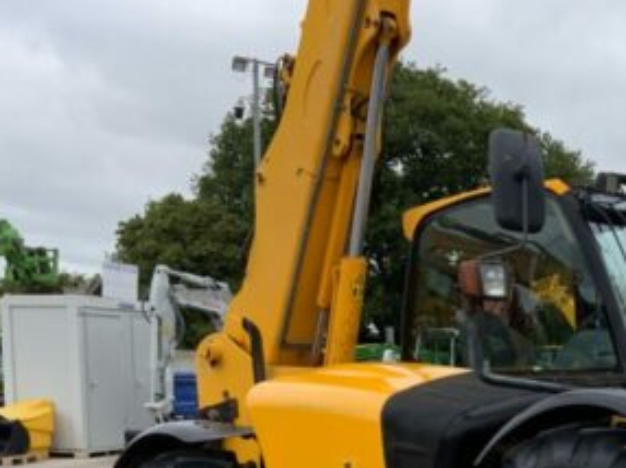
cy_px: 518
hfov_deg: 27.9
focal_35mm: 65
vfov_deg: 21.4
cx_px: 641
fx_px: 1174
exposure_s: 1/997
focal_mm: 3
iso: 16
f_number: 1.8
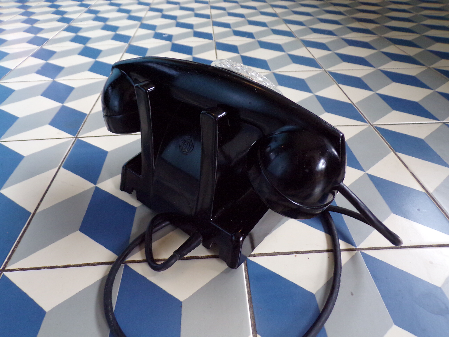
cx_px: 224
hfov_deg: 71.6
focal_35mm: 24
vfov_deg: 56.8
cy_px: 168
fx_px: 311
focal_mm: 4.3
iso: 327
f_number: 3
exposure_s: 1/17
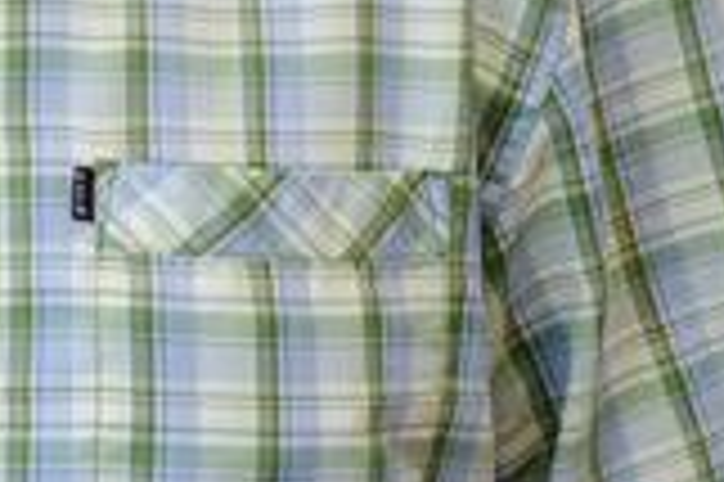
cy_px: -505
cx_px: -90
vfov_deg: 6.0
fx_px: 4460
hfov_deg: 9.2
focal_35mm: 222
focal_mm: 34
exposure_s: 1/160
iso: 800
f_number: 6.3
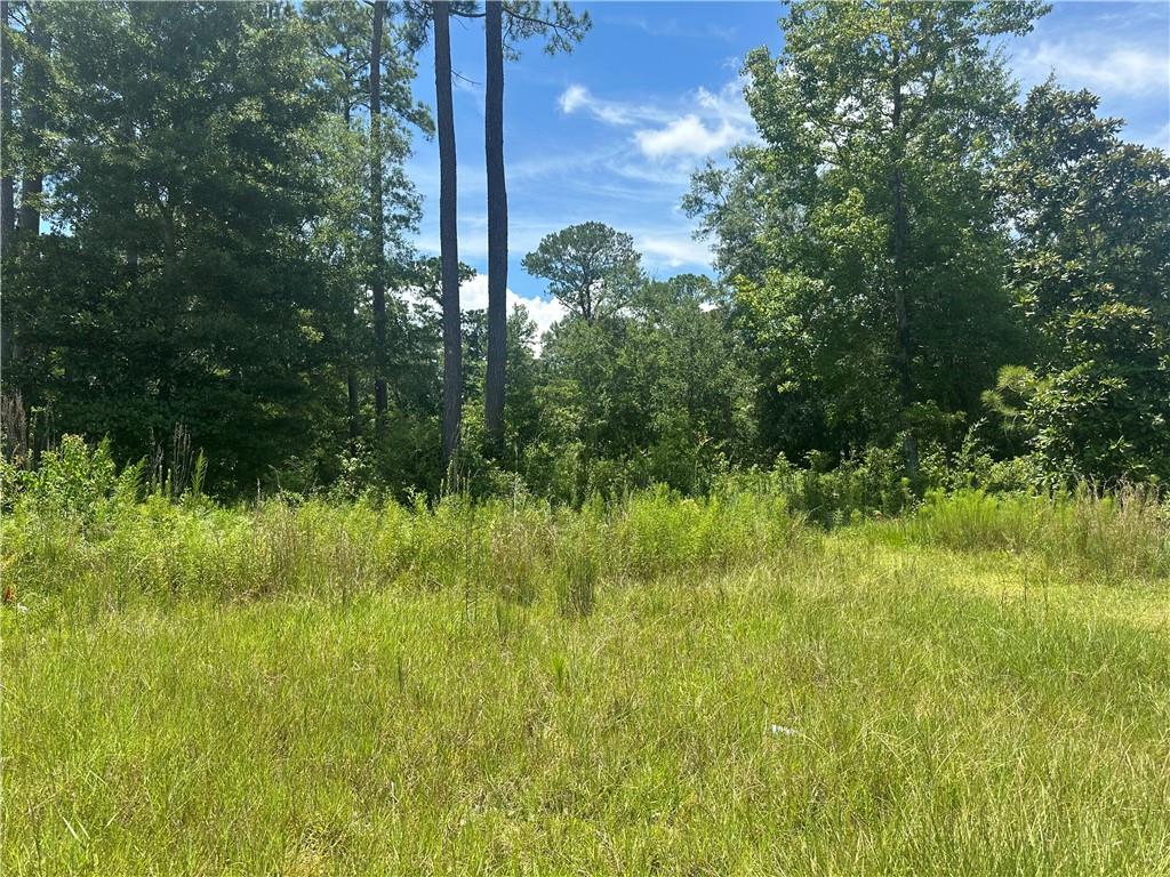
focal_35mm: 24
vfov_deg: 56.8
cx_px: 585
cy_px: 438
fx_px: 811
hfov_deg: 71.6
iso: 80
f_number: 1.78
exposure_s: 1/2732
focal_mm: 6.86
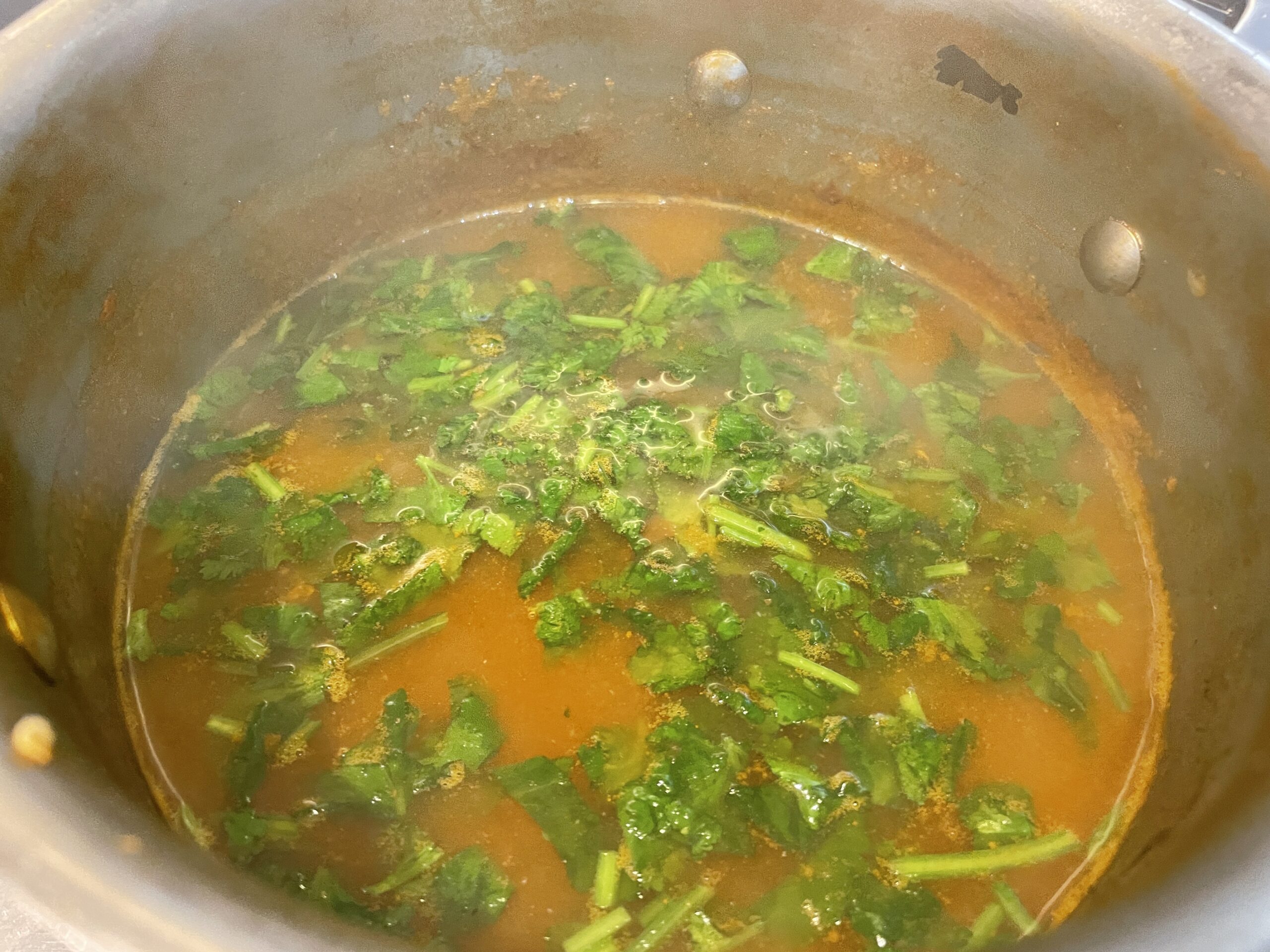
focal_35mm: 26
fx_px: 954
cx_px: 635
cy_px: 476
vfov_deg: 53.1
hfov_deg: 67.3
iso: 400
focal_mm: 4.2
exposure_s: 1/33
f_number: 1.6
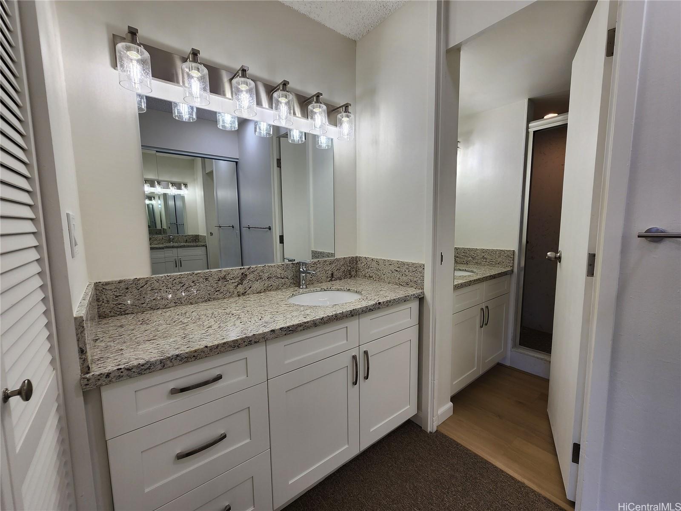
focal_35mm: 13
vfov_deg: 89.9
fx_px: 256
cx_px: 340
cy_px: 256
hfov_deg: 106.2
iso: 64
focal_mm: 2.2
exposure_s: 1/120
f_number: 2.2
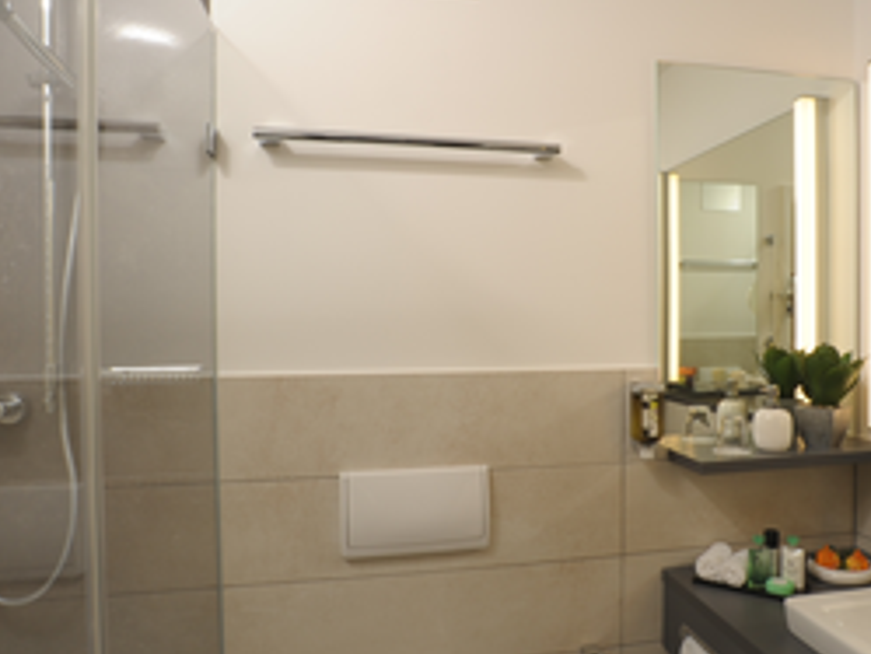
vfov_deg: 51.4
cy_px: 330
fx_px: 680
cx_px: 535
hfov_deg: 64.5
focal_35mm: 27
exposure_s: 1/20
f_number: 16
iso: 200
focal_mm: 14
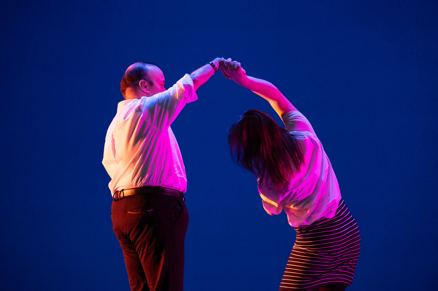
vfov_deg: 11.2
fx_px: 1483
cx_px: 219
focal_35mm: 122
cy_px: 146
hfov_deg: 16.8
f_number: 3.2
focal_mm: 122
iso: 3200
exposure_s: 1/100
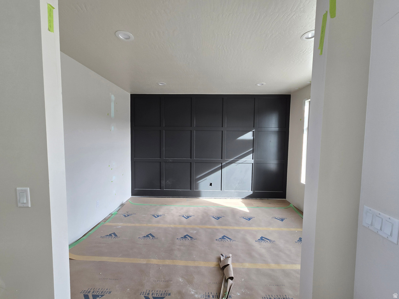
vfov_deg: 89.9
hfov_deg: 106.2
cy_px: 150
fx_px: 150
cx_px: 200
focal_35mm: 13
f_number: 2.2
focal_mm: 2.2
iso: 80
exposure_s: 1/120
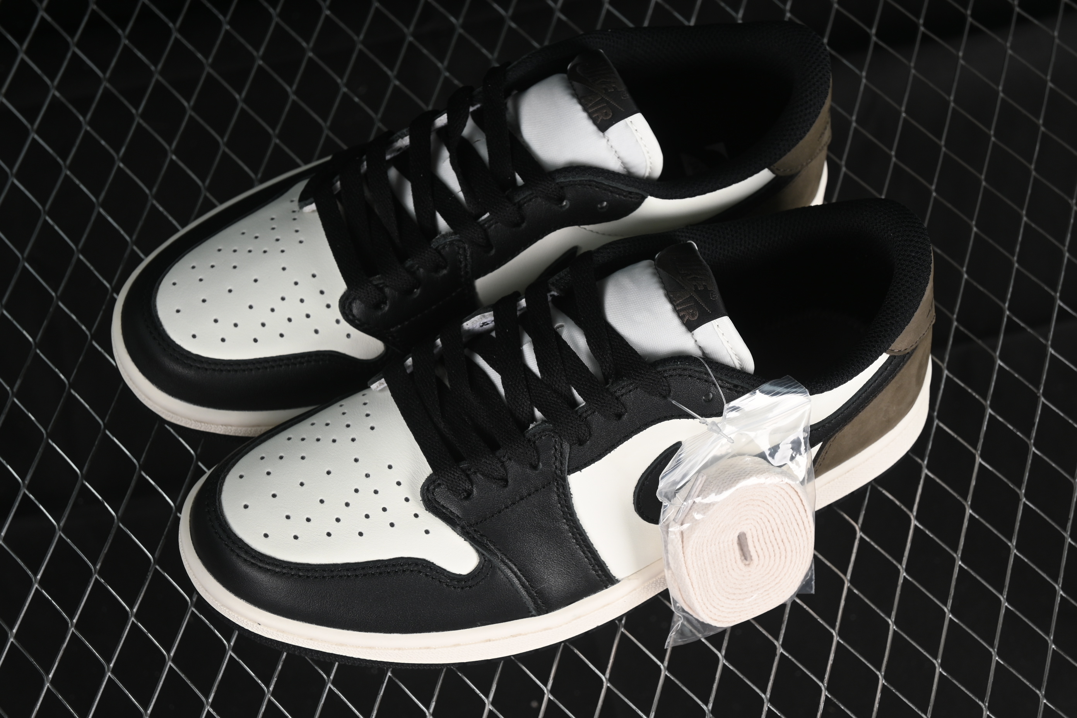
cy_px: 359
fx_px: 2244
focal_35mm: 75
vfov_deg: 18.2
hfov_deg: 27.0
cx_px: 538
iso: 160
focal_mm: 50
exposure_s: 1/50
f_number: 6.3
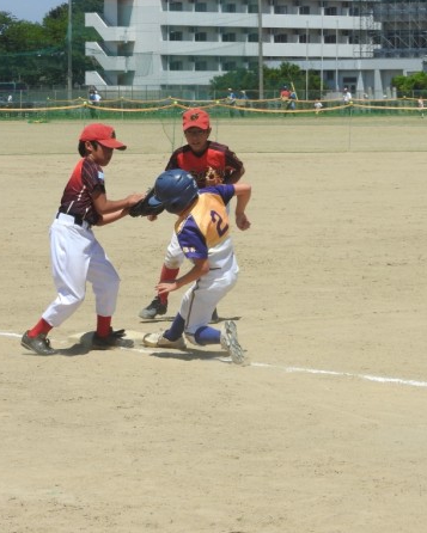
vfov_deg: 11.8
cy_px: 268
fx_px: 2590
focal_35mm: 164
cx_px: 310
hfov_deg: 9.4
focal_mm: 22.4
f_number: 5
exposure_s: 1/800
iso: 100
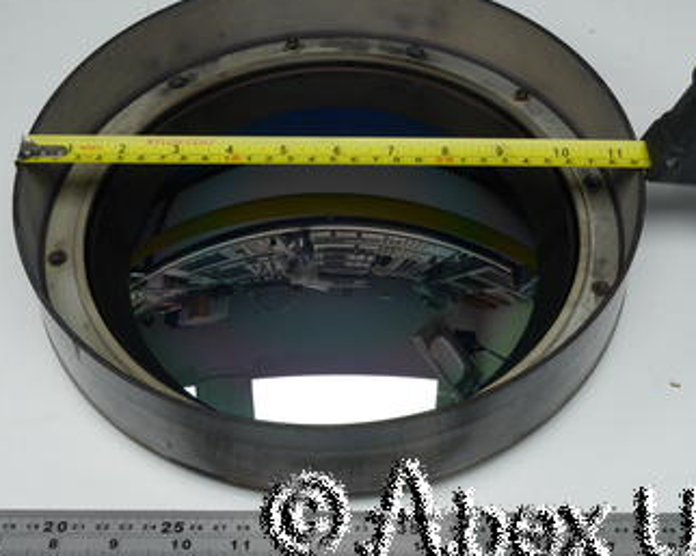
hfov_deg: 36.7
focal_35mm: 51
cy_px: 257
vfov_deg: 29.6
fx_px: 1050
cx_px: 354
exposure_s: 1/15
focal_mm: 21
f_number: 11
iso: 400
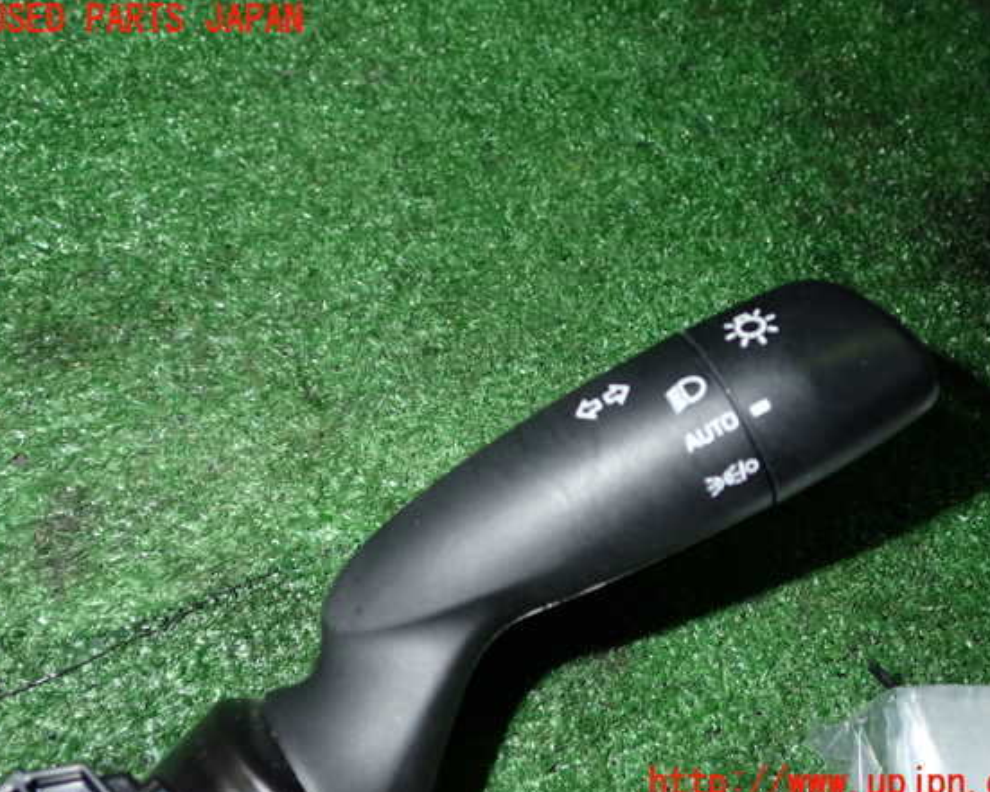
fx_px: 996
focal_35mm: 34
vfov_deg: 43.4
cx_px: 516
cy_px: 402
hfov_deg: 52.8
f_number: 7.1
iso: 200
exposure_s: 1/30
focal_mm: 5.79
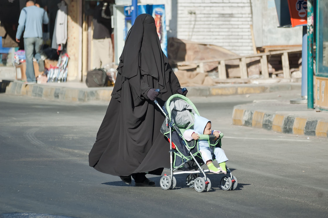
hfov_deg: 6.2
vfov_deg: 4.2
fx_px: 3004
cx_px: 164
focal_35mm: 330
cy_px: 109
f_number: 5.3
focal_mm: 220
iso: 200
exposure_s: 1/1000
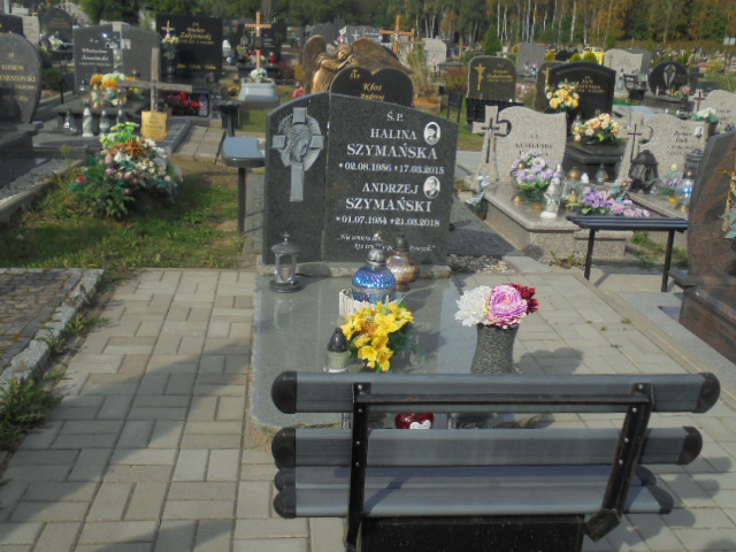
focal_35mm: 38
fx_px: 808
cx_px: 368
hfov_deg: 49.0
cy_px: 276
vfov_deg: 37.7
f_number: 4.2
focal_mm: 6.9
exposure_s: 1/800
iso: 100
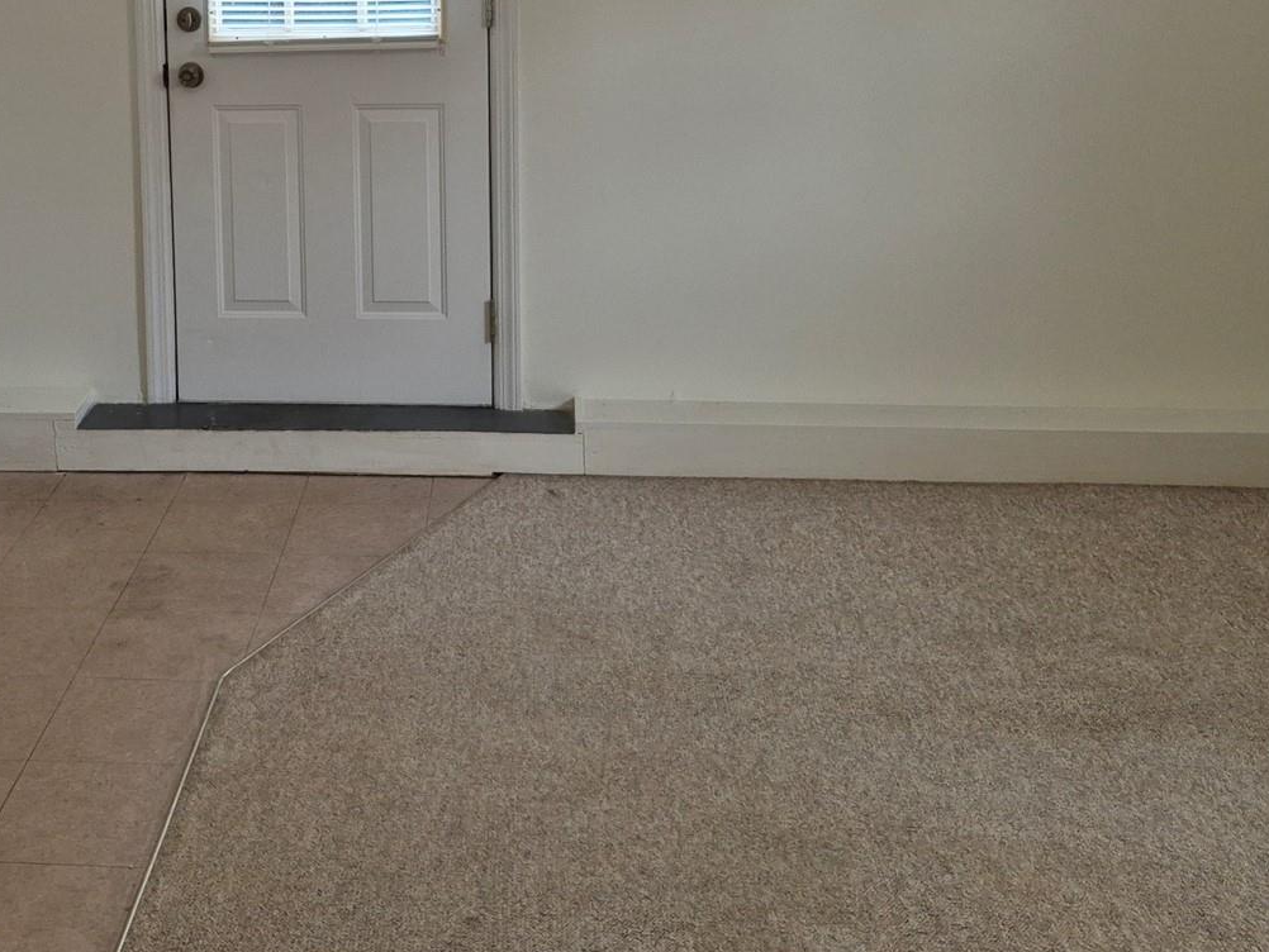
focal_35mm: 47
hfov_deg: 39.3
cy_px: 91
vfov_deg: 29.6
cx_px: 309
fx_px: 1723
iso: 160
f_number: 1.8
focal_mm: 5.4
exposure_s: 1/180
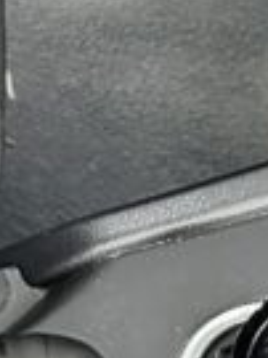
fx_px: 1882
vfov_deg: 10.9
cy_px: 111
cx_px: -597
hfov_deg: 7.1
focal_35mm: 182
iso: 1000
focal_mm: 6.86
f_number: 1.78
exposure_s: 1/55
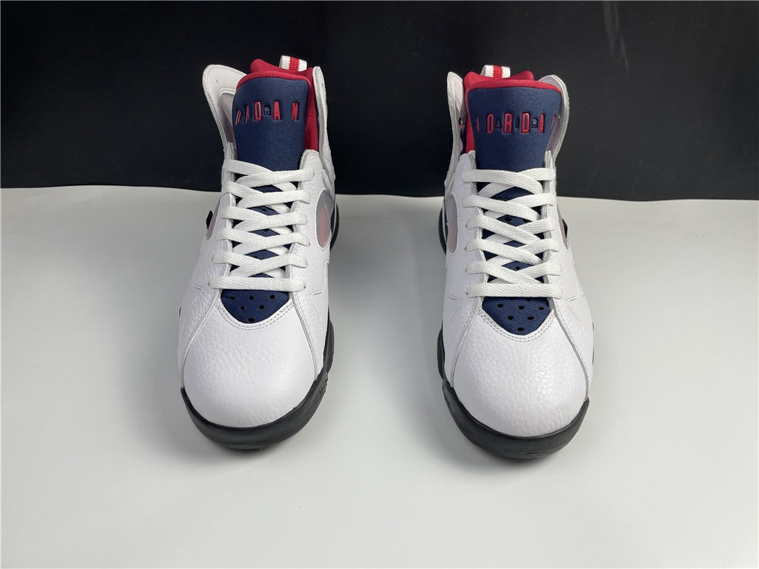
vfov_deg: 53.1
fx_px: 570
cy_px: 284
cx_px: 380
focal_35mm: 26
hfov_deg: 67.3
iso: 40
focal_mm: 4.2
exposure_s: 1/100
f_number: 1.6
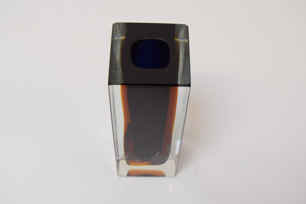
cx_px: 153
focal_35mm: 57
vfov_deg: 23.8
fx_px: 485
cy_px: 102
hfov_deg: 35.0
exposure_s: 1/200
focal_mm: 38
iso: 1600
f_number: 7.1
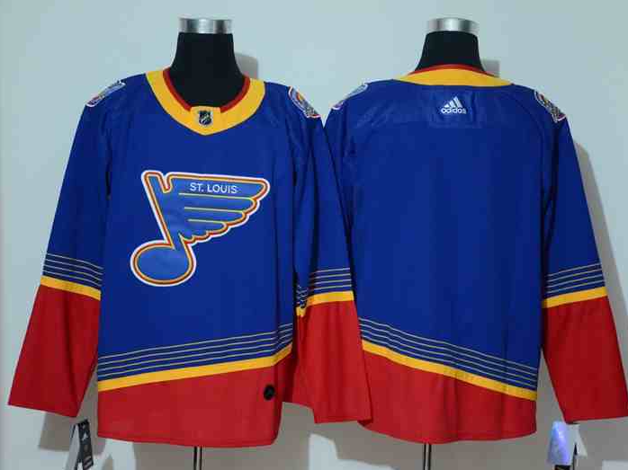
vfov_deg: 14.9
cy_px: 237
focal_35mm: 99
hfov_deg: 19.8
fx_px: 1795
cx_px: 328
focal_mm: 60
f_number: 5
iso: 4000
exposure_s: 1/13
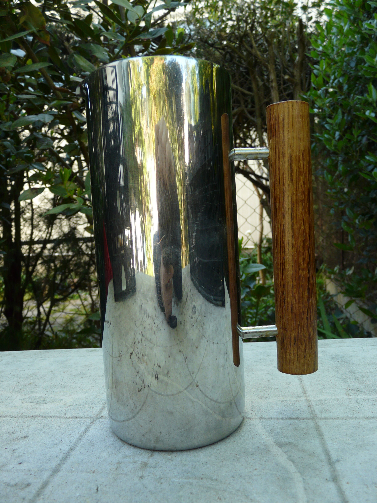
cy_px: 252
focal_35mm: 28
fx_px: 407
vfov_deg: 63.4
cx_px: 188
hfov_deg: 49.7
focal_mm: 4.6
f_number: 2.8
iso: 100
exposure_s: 1/100
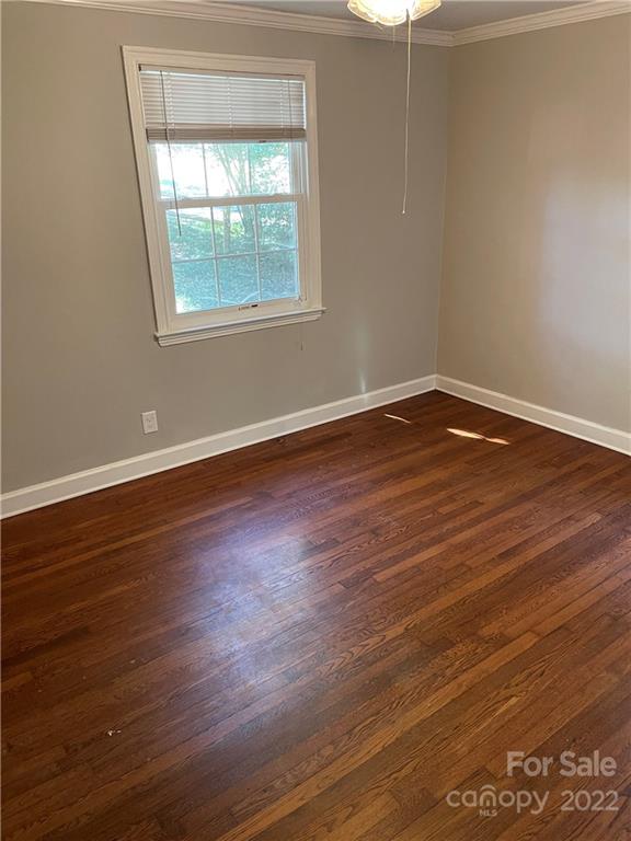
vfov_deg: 67.3
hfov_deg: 53.1
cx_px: 316
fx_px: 632
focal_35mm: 26
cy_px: 420
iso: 500
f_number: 1.6
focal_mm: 5.1
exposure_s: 1/60
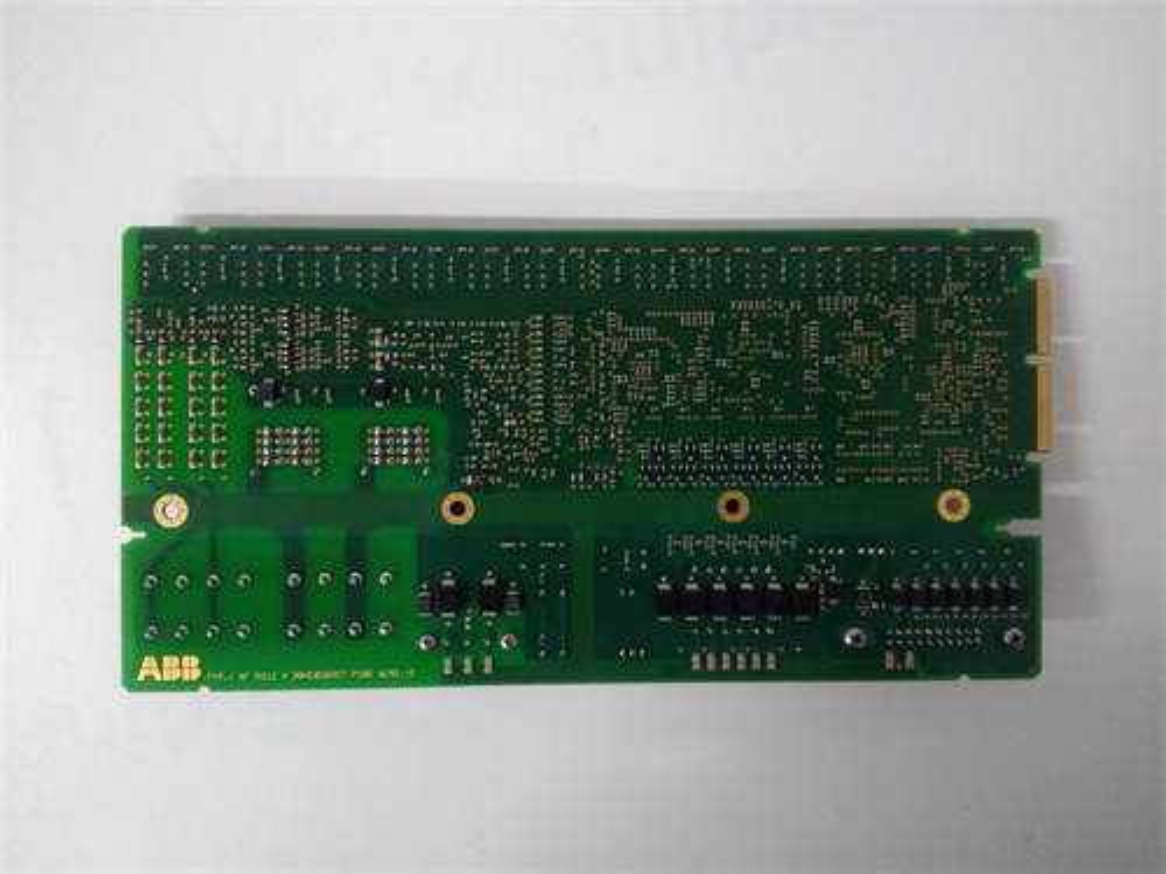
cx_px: 583
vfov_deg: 51.4
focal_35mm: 27
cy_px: 437
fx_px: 909
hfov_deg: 65.3
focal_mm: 3.79
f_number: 2
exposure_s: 1/33
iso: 599
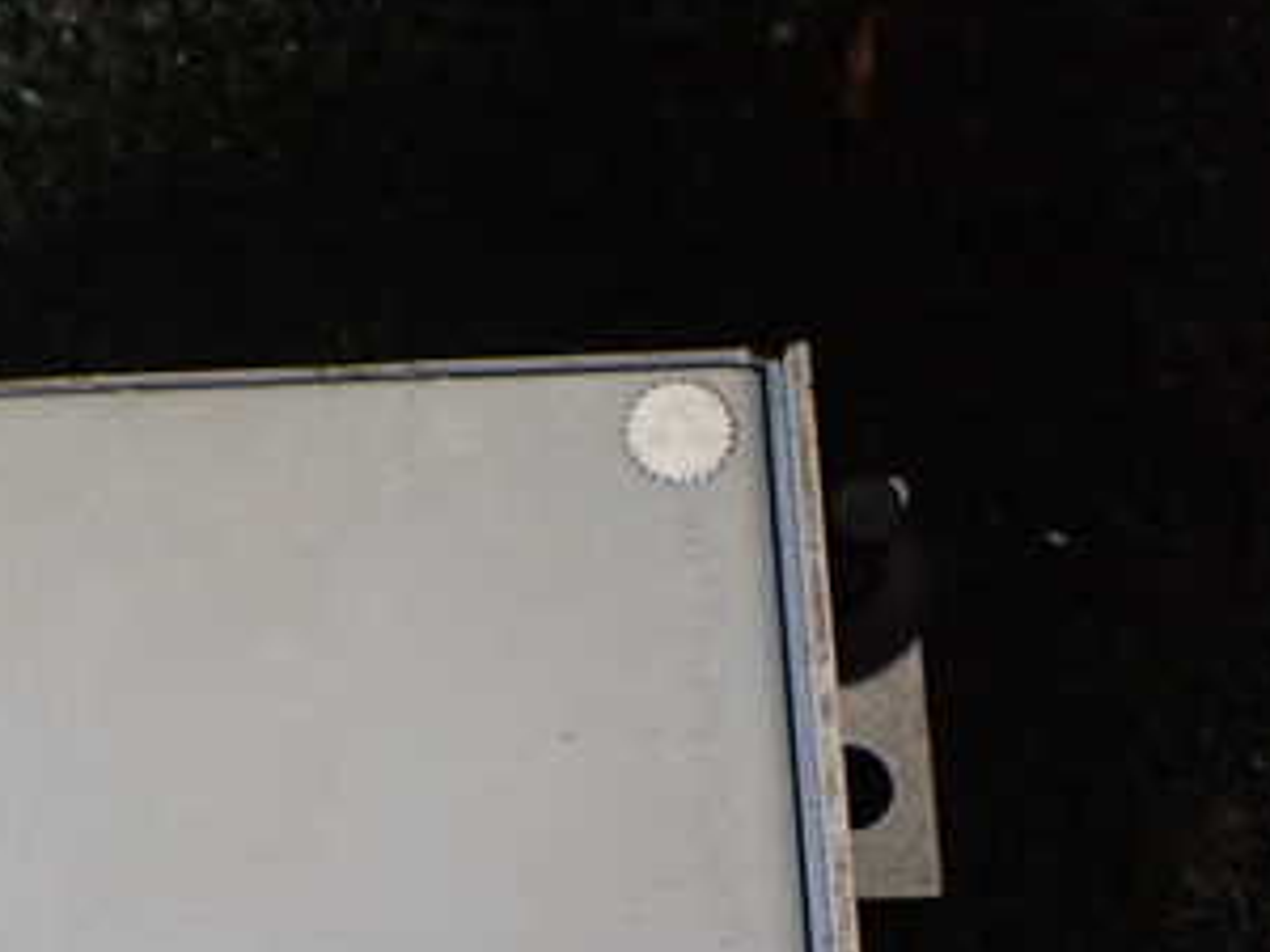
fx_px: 2201
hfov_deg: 31.2
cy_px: 867
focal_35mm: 60
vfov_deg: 23.7
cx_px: 229
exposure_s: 1/125
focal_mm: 5.4
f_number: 2.3
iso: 800
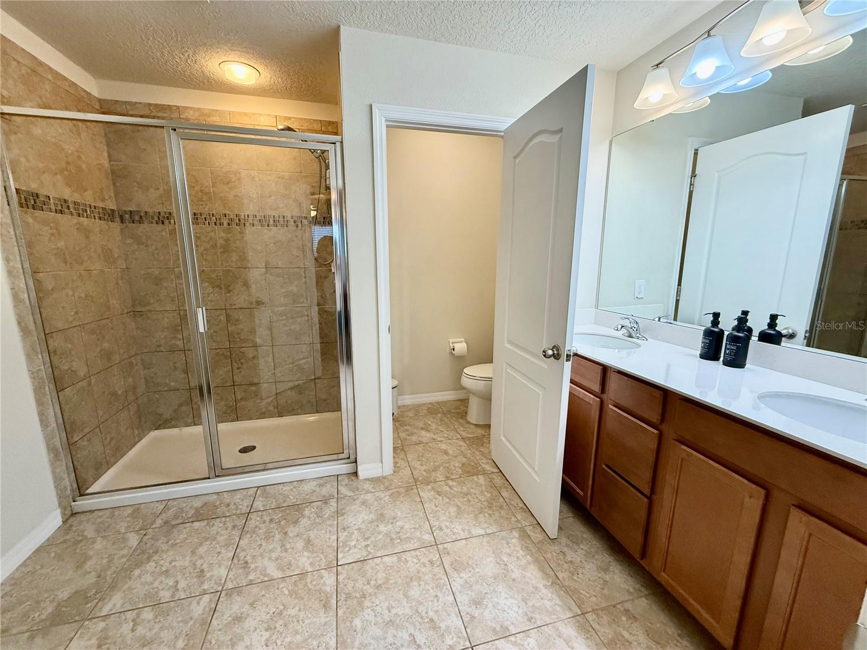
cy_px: 325
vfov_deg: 85.7
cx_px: 434
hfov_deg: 102.1
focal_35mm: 14
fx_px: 351
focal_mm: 2.22
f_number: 2.2
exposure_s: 1/120
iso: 320
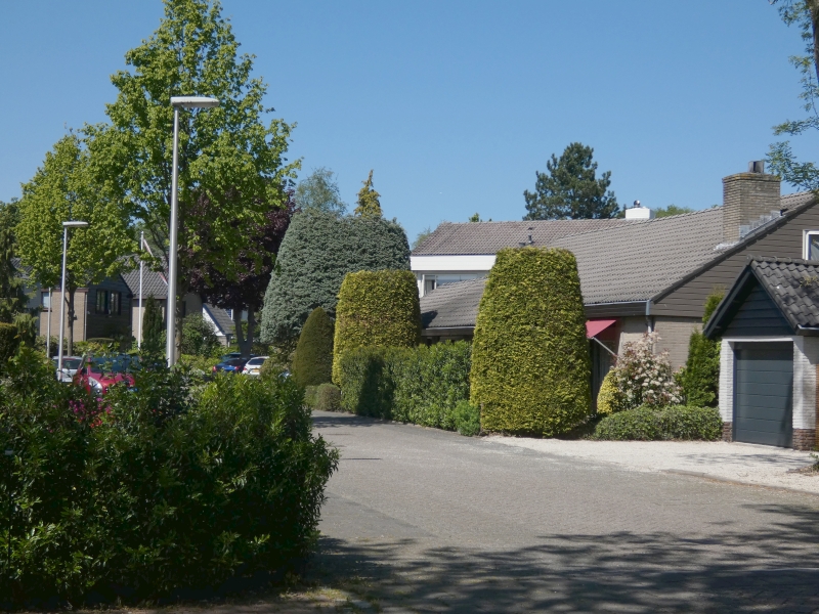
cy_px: 307
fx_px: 1301
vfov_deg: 26.6
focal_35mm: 55
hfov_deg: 34.9
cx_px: 410
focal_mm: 9.9
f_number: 4
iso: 80
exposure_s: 1/1300
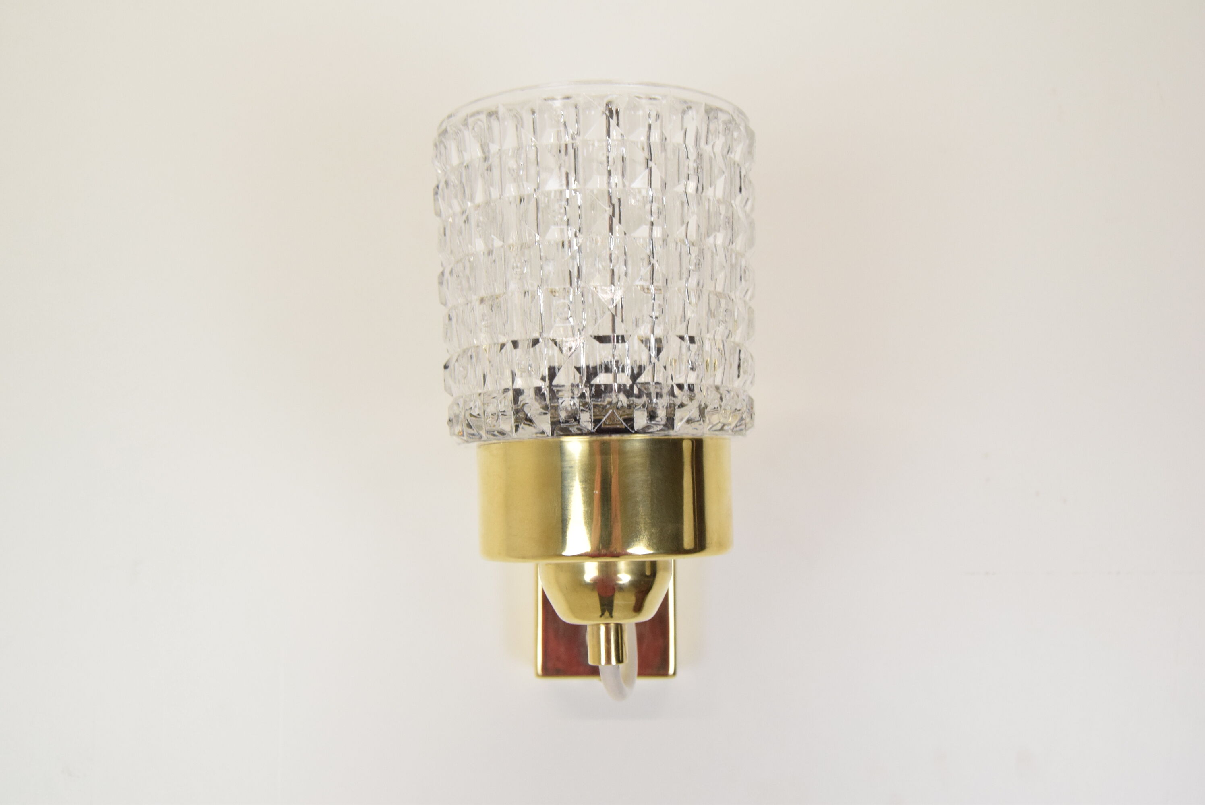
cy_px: 402
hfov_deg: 49.5
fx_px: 1306
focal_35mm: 39
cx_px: 602
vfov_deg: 34.3
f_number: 8
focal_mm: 26
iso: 1600
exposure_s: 1/250
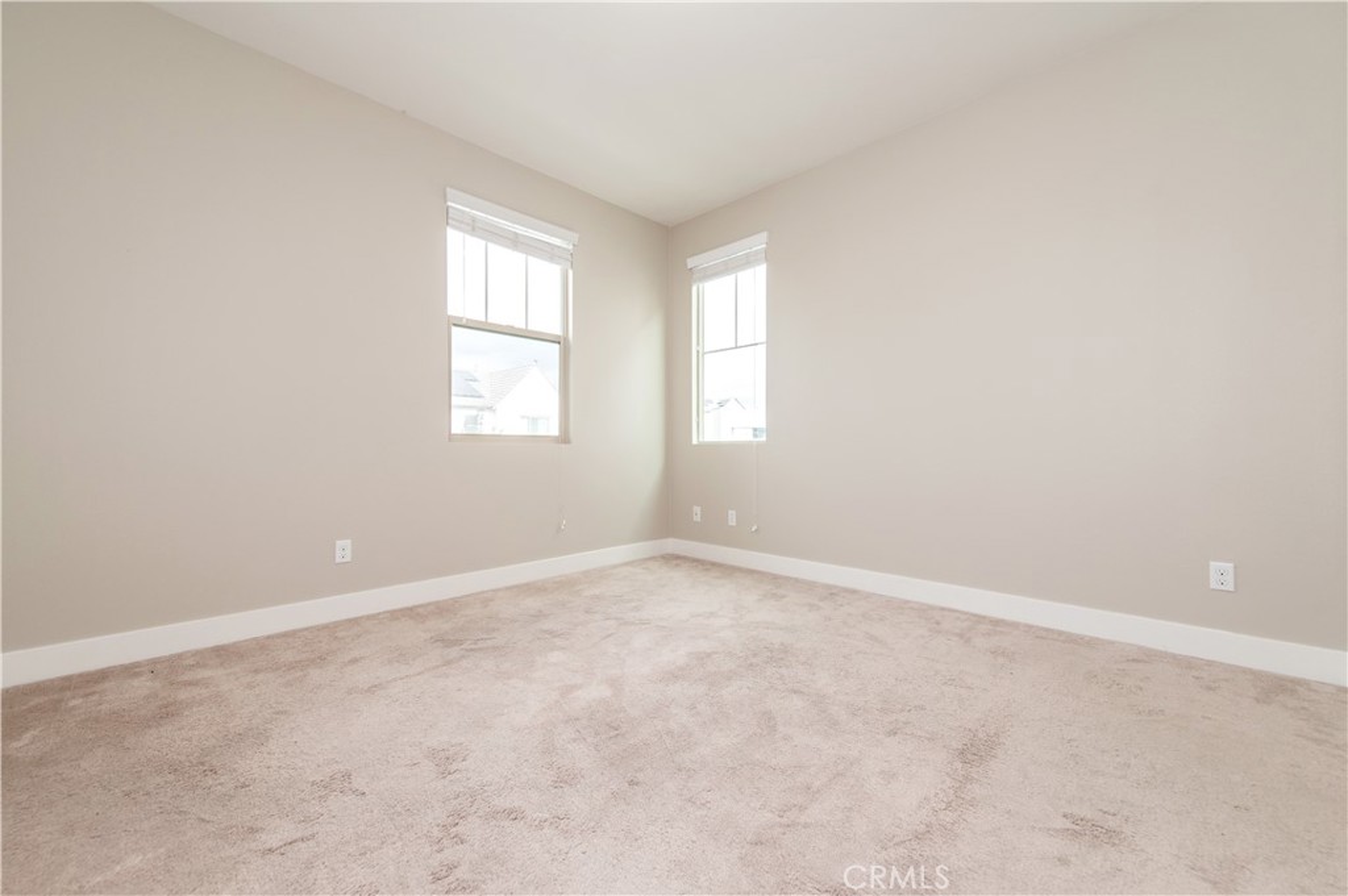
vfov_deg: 81.1
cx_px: 674
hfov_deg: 104.3
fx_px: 524
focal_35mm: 14
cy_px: 448
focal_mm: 14
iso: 200
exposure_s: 1/125
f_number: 5.6
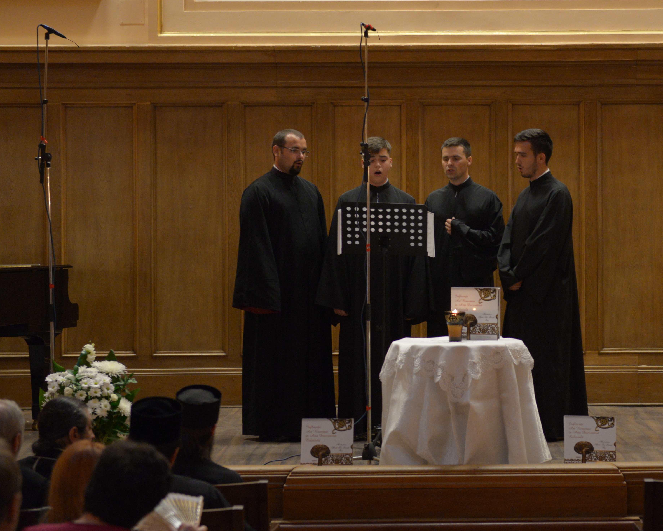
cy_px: 215
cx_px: 469
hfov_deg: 17.9
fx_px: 2100
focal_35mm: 107
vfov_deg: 14.4
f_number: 2.8
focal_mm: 70
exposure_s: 1/100
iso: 2000
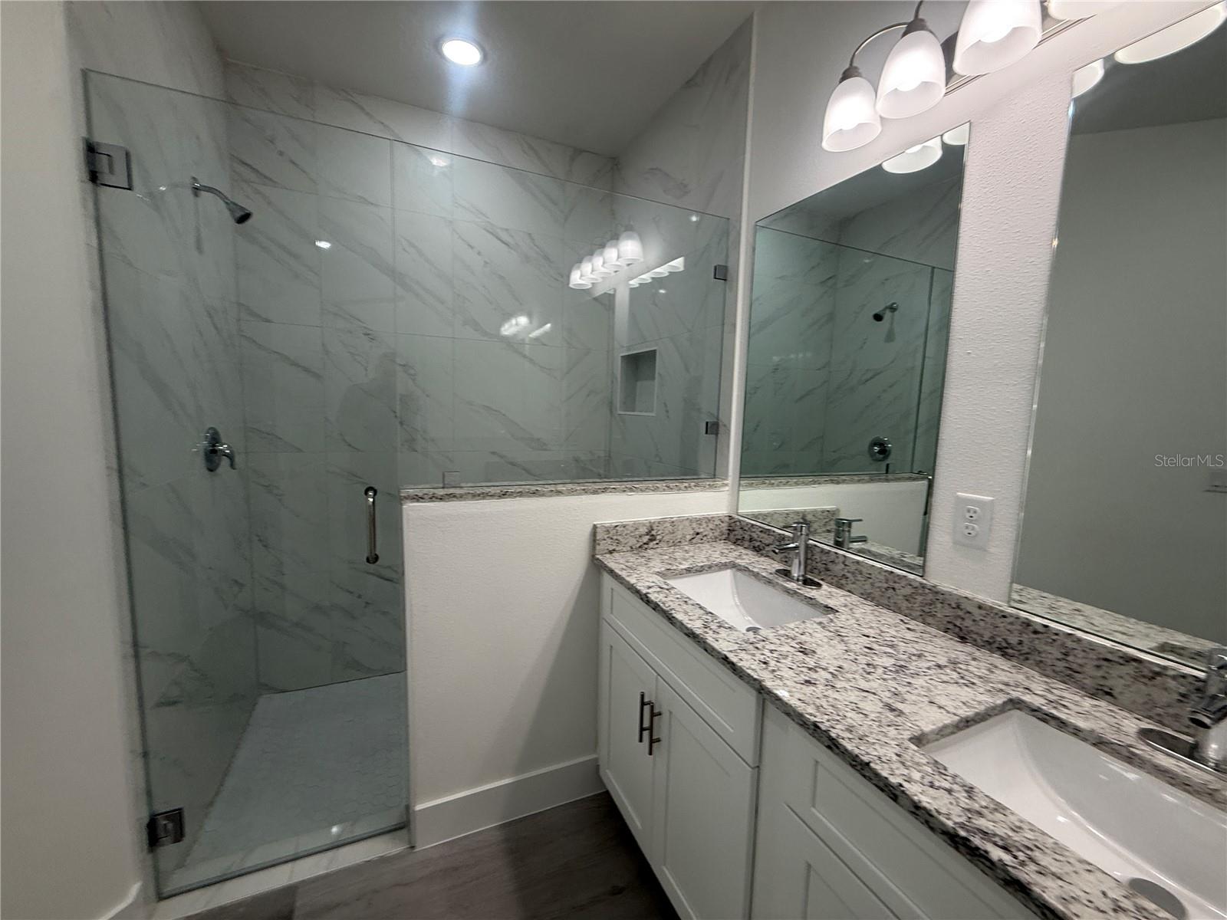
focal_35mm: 14
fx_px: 496
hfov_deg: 102.1
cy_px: 460
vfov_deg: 85.7
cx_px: 614
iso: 100
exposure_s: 1/120
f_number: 2.2
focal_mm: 2.22
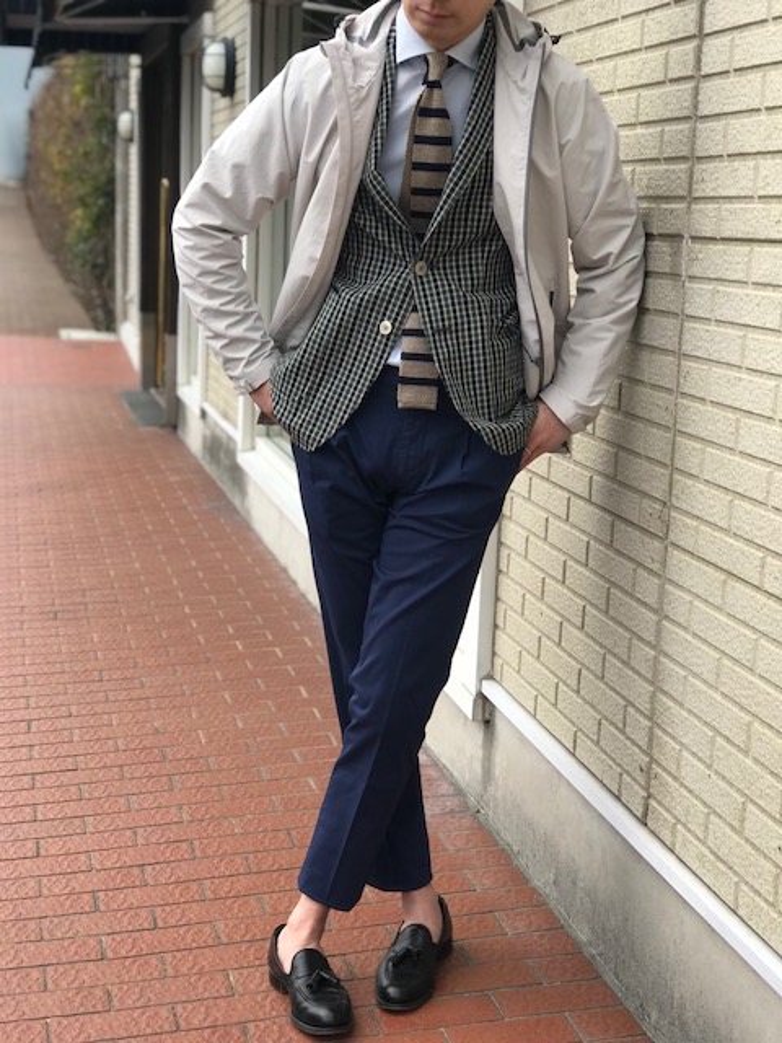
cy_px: 522
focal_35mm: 57
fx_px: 1717
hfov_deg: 25.7
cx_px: 391
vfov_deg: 33.8
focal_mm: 6.6
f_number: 2.8
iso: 20
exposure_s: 1/595
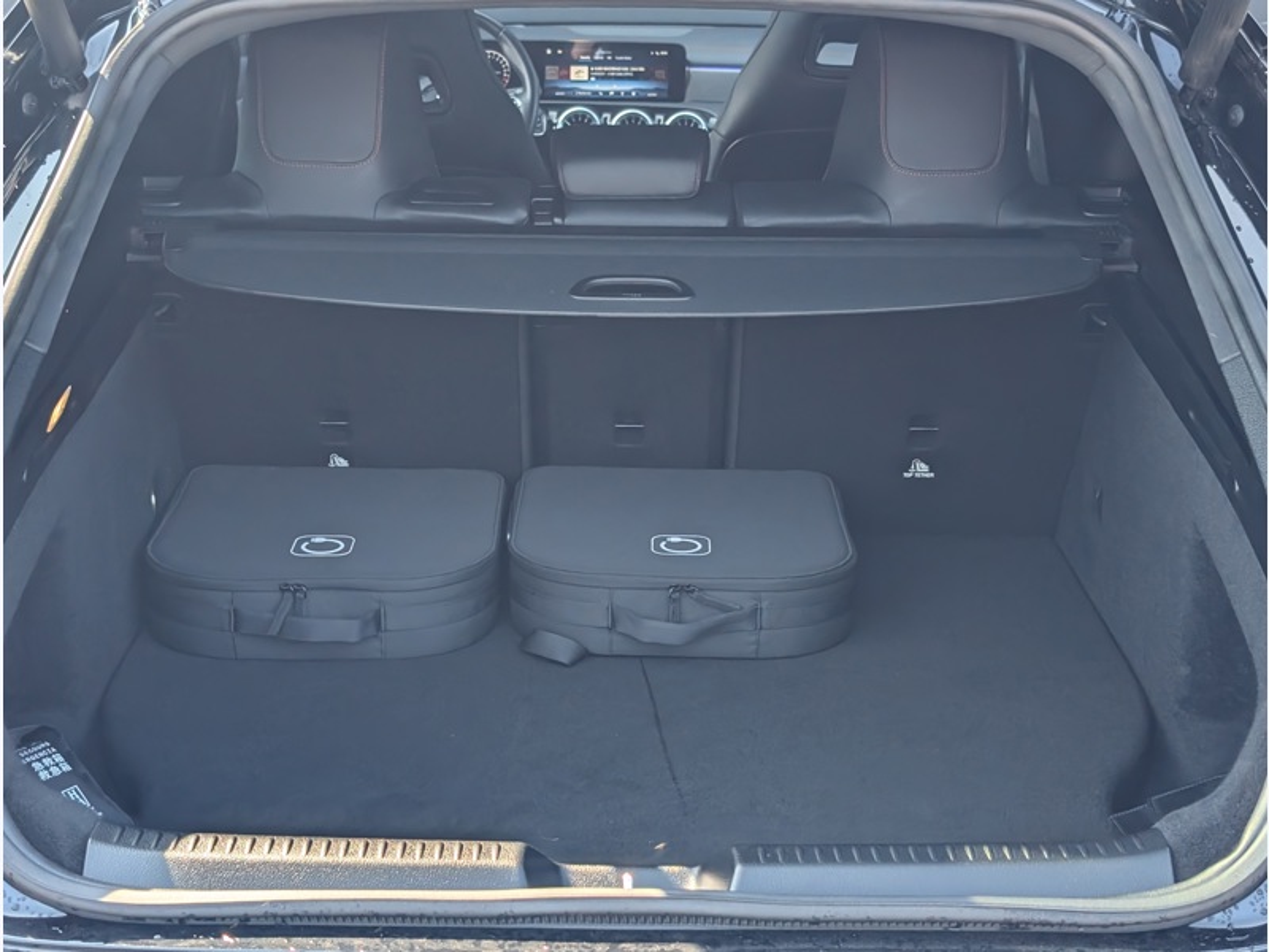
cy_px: 476
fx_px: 1796
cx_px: 634
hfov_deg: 38.9
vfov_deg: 29.7
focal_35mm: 49
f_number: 1.68
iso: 270
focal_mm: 6.9
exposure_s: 1/1056
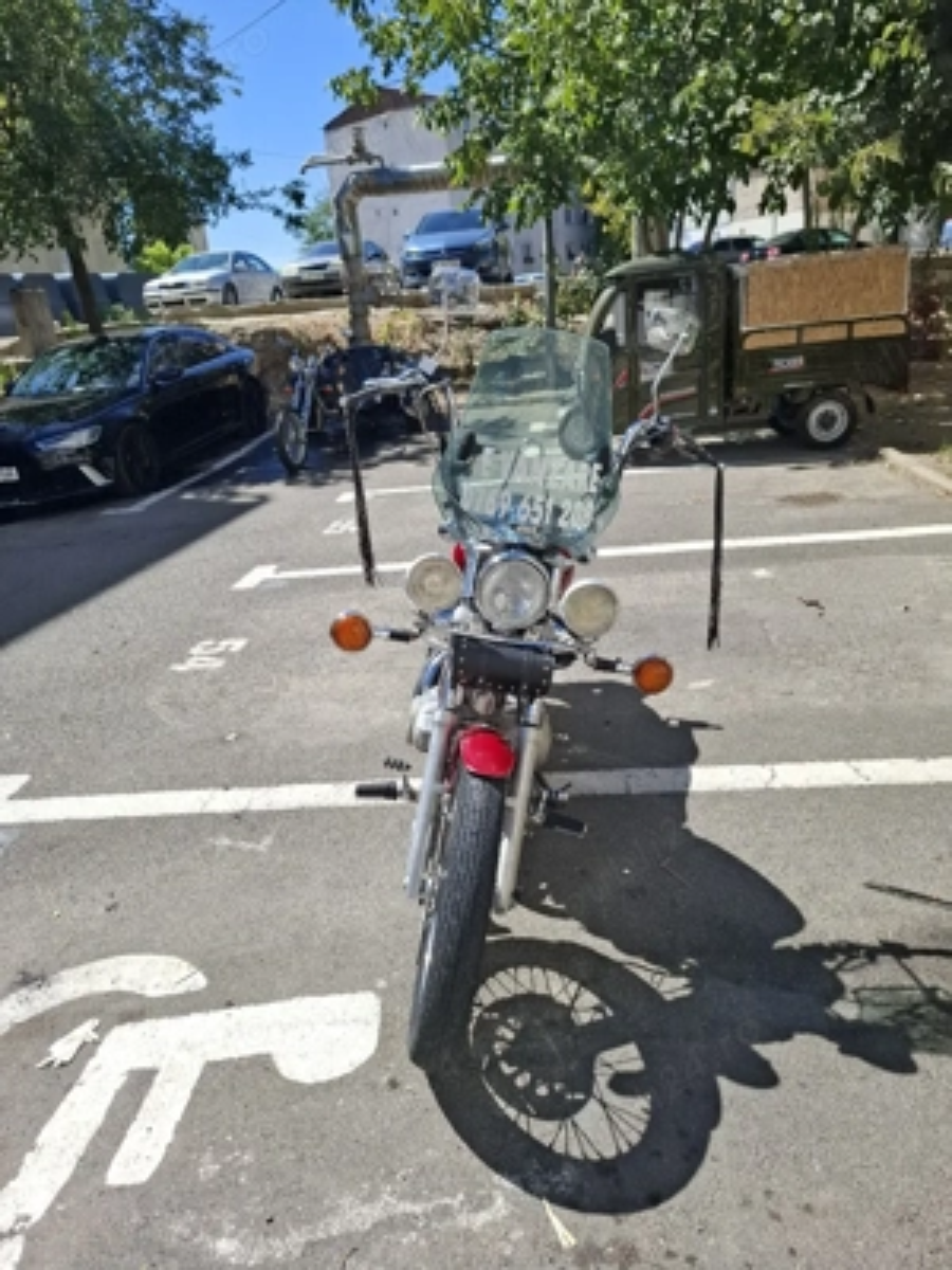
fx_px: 843
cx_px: 476
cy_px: 635
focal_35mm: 23
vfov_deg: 73.9
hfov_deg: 58.9
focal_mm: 5.54
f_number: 1.8
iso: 50
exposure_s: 1/2000
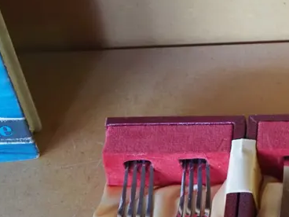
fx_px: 1160
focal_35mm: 139
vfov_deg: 10.4
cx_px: 387
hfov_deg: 13.6
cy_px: 289
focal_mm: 25
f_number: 5.6
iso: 2500
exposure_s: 1/25
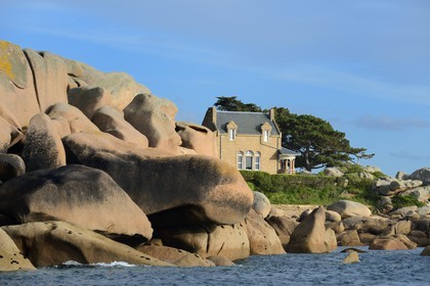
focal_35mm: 125
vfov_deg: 11.0
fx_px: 1493
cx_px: 215
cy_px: 143
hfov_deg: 16.4
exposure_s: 1/1250
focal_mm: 125
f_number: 6.3
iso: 400
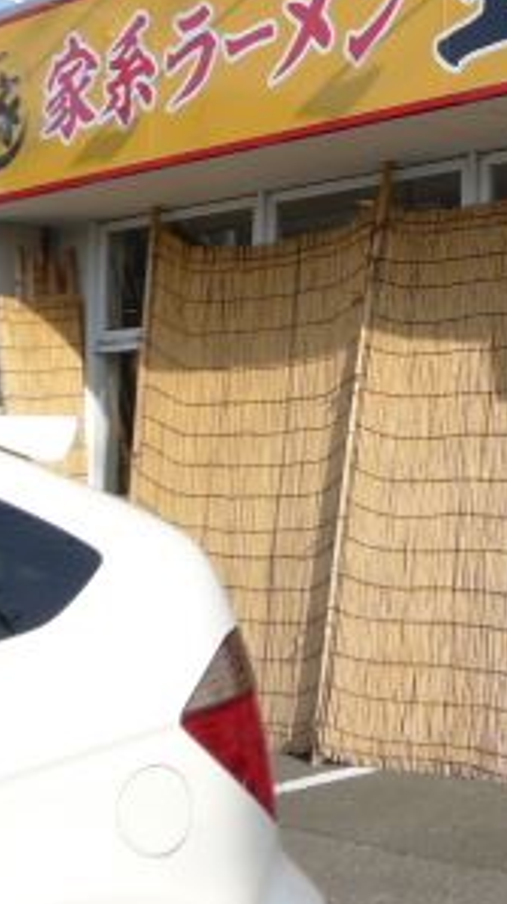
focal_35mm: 82
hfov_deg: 13.3
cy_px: 197
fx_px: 1965
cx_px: 890
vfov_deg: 25.5
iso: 80
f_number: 4
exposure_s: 1/500
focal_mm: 7.5
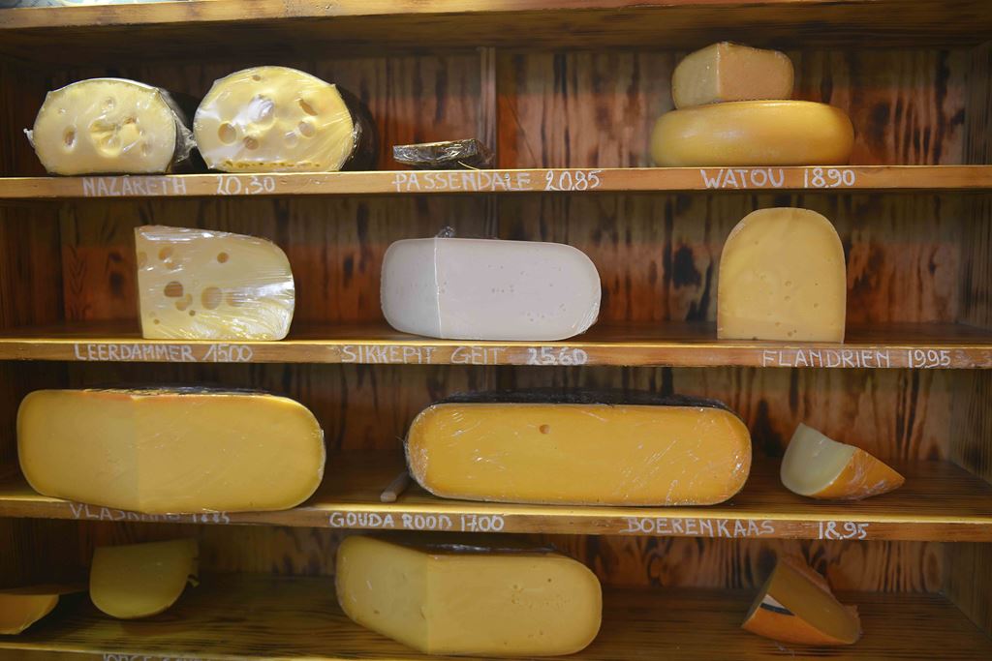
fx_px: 882
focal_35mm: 32
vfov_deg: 41.1
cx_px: 496
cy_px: 330
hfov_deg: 58.7
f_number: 2.8
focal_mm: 32
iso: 220
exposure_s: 1/30
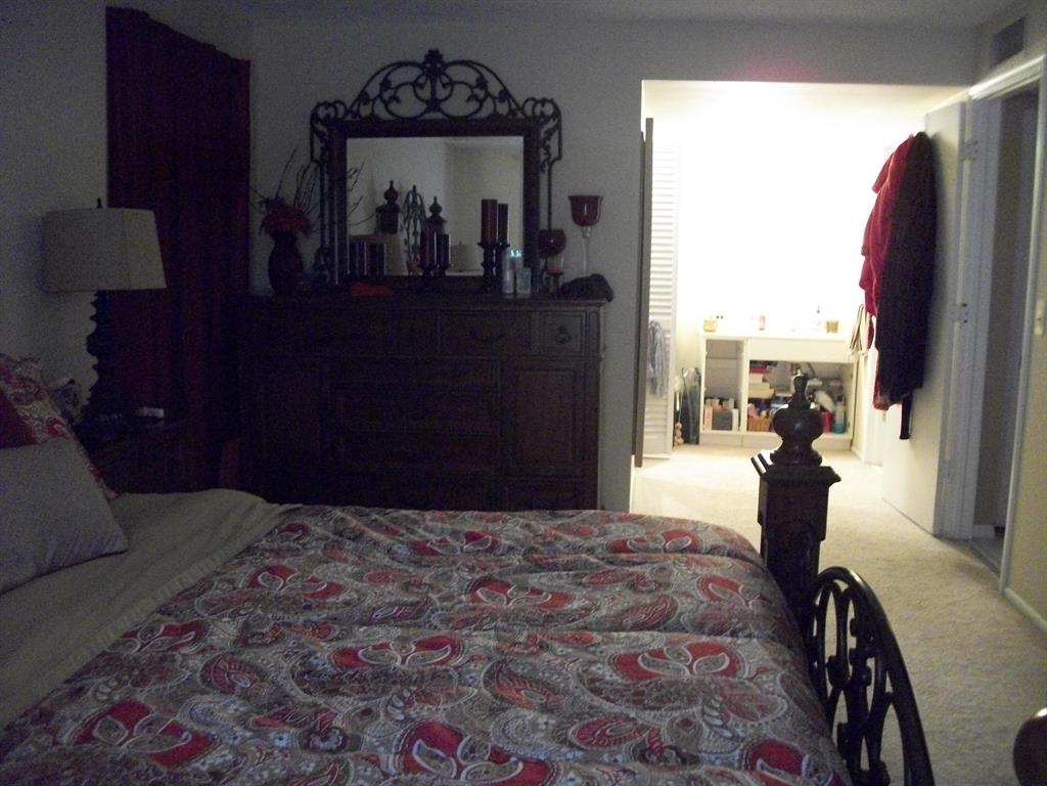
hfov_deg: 56.8
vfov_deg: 44.2
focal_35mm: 32
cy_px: 393
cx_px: 524
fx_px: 968
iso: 640
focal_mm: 5.7
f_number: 2.9
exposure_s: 1/8
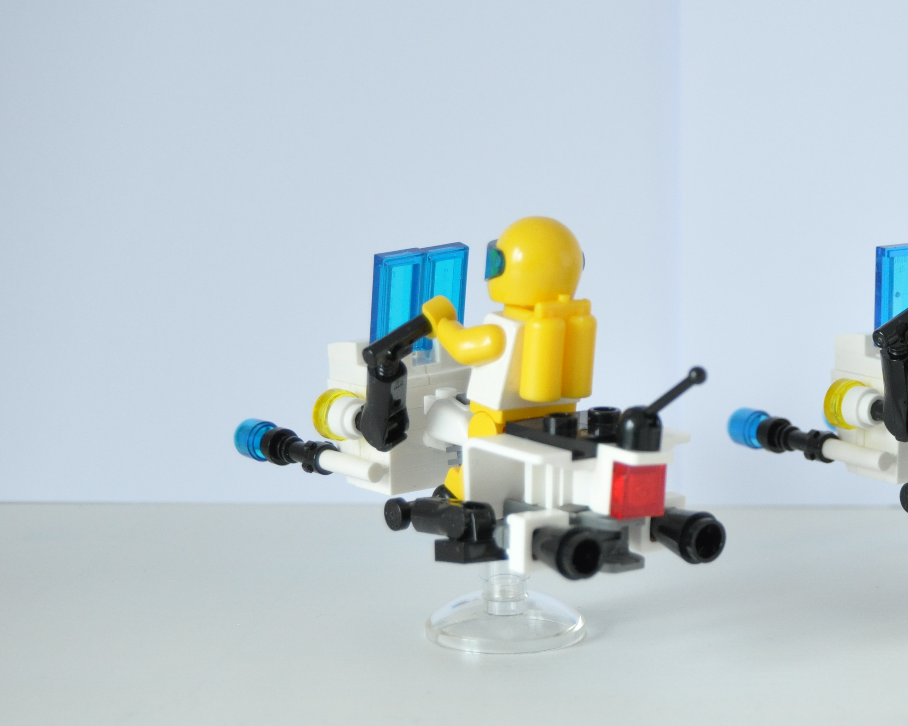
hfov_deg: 16.0
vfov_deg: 13.0
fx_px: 3198
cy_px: 342
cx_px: 730
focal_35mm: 119
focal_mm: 48
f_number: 5.3
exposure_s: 1/2.5
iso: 800
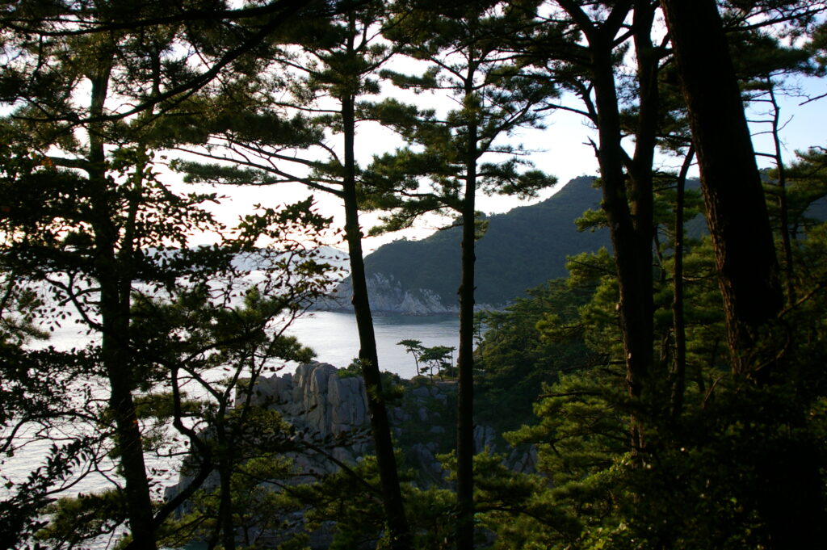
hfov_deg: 46.4
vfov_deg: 31.8
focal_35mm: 42
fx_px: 964
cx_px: 414
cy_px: 275
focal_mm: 28
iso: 200
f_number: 3.5
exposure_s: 1/500
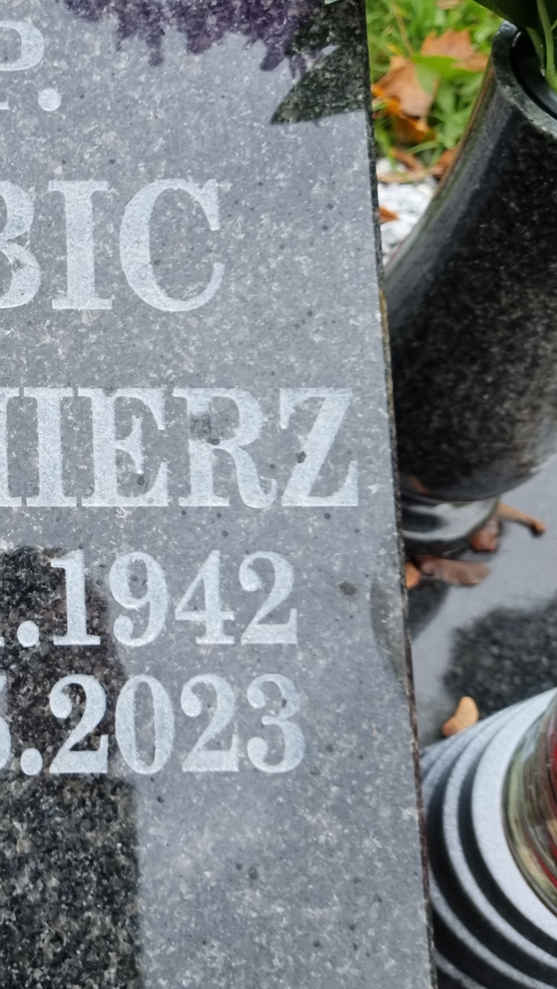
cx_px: -96
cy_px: 341
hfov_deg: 23.4
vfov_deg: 43.2
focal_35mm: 47
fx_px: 1234
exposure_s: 1/120
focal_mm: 6.7
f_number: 1.8
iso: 50
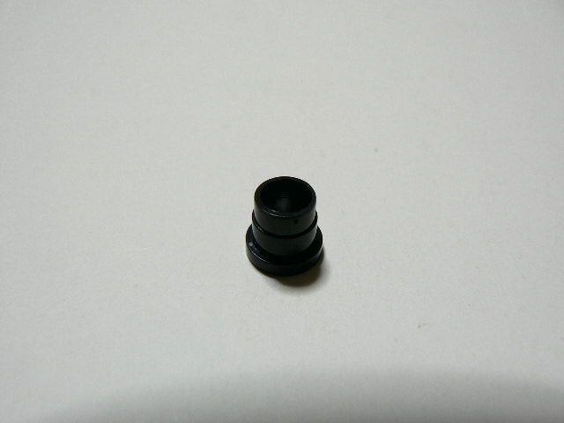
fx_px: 587
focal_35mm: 36
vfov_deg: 39.7
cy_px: 212
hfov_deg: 51.4
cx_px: 282
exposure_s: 1/15
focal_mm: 6
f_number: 2.8
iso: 100
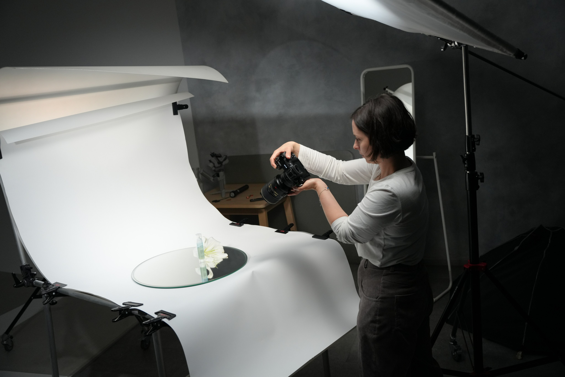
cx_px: 282
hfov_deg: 53.9
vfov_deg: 37.5
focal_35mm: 35
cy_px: 188
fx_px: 556
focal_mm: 35.4
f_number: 3.5
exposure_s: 1/1000
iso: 1250
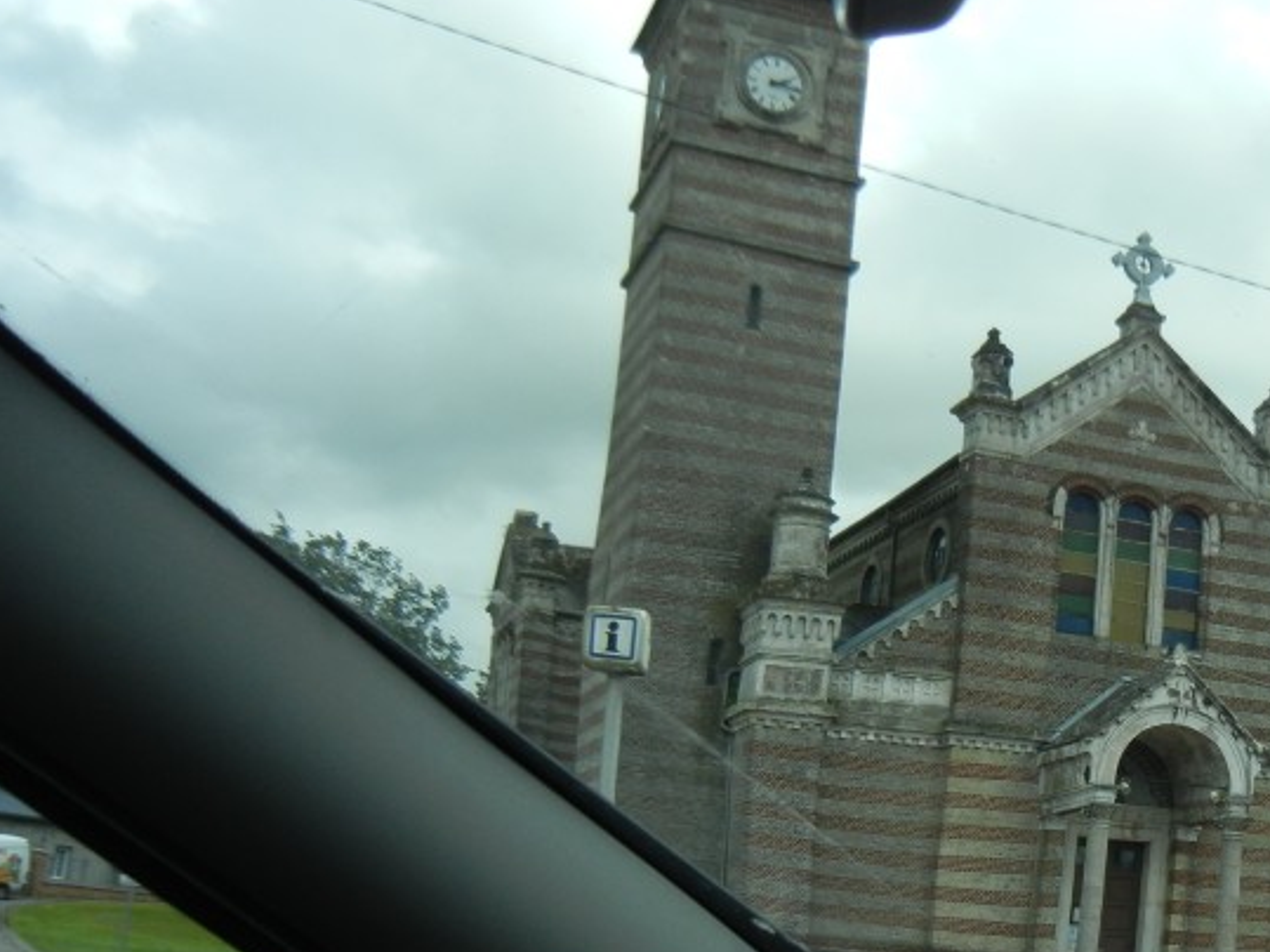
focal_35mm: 57
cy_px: 679
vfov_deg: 25.4
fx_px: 2091
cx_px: 1112
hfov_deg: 32.3
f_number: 7
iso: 160
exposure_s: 1/298
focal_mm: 5.4
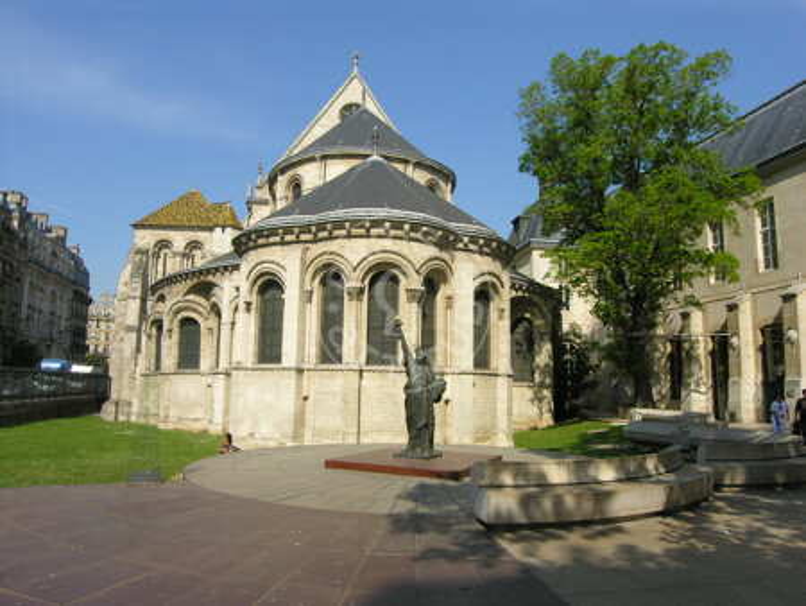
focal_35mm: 24
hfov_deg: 71.6
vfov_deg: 56.9
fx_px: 559
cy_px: 303
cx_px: 403
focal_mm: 6.1
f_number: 5.7
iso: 50
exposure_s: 1/284
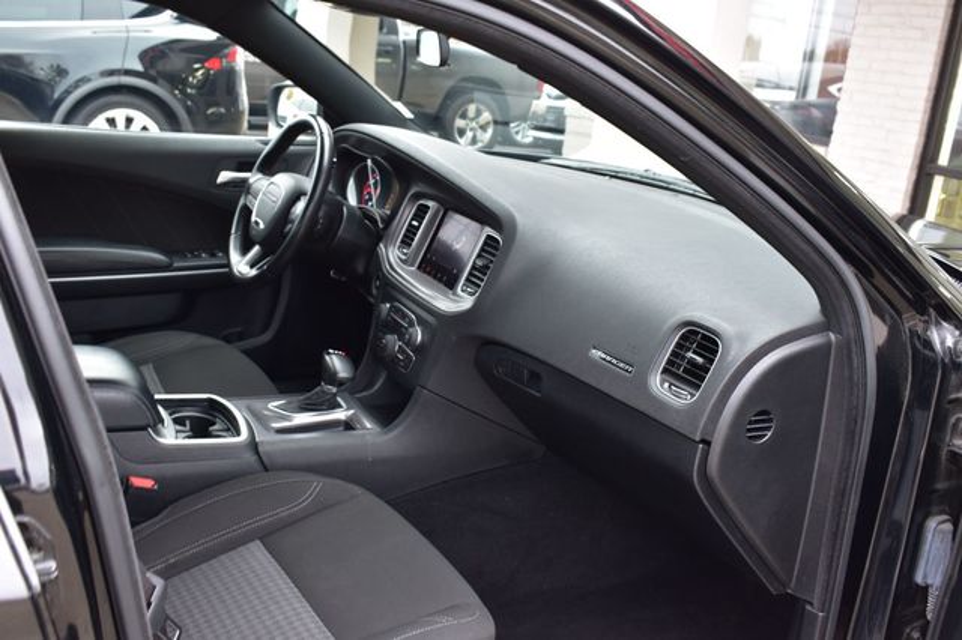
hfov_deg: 53.2
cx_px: 481
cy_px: 320
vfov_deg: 36.8
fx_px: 961
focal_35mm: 36
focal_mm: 24
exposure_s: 1/15
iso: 640
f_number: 6.3
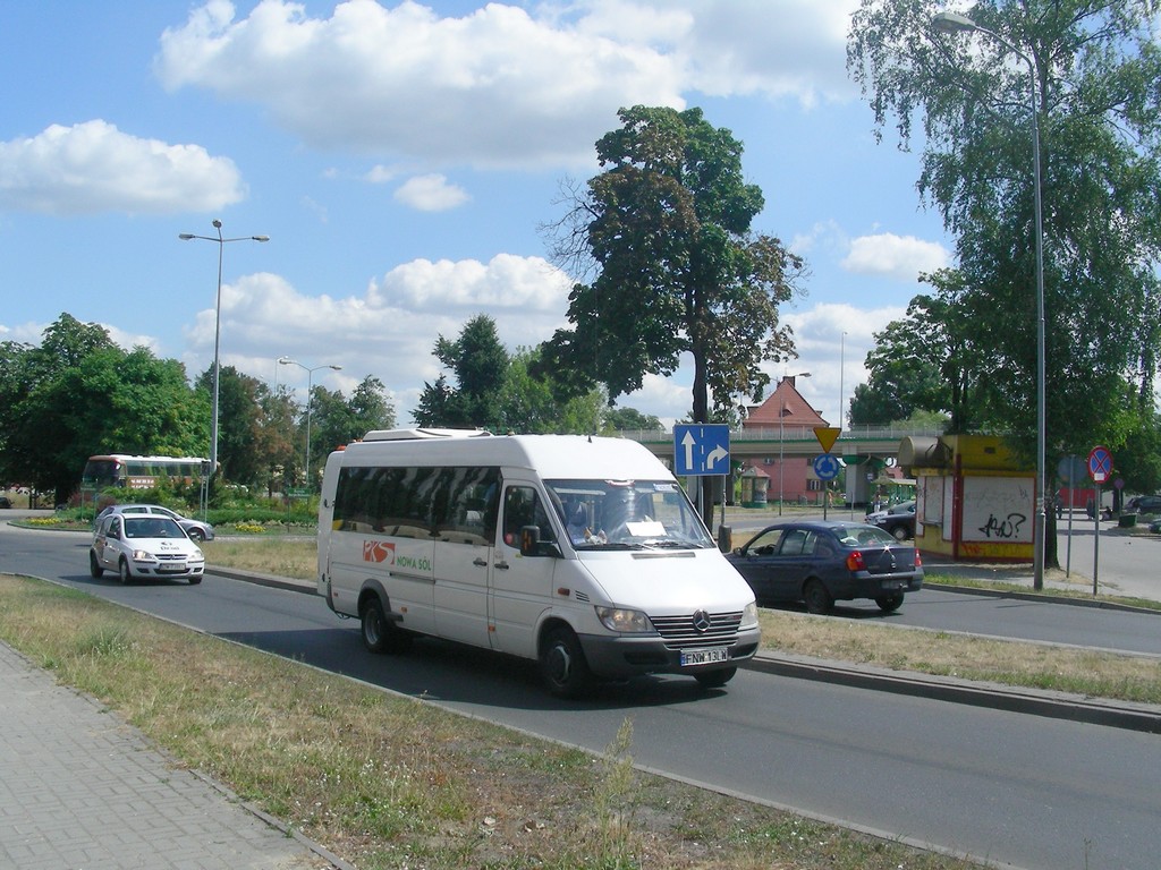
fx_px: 1274
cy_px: 435
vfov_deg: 37.7
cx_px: 580
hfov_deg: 49.0
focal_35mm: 38
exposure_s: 1/528
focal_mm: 6.3
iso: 50
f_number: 5.6
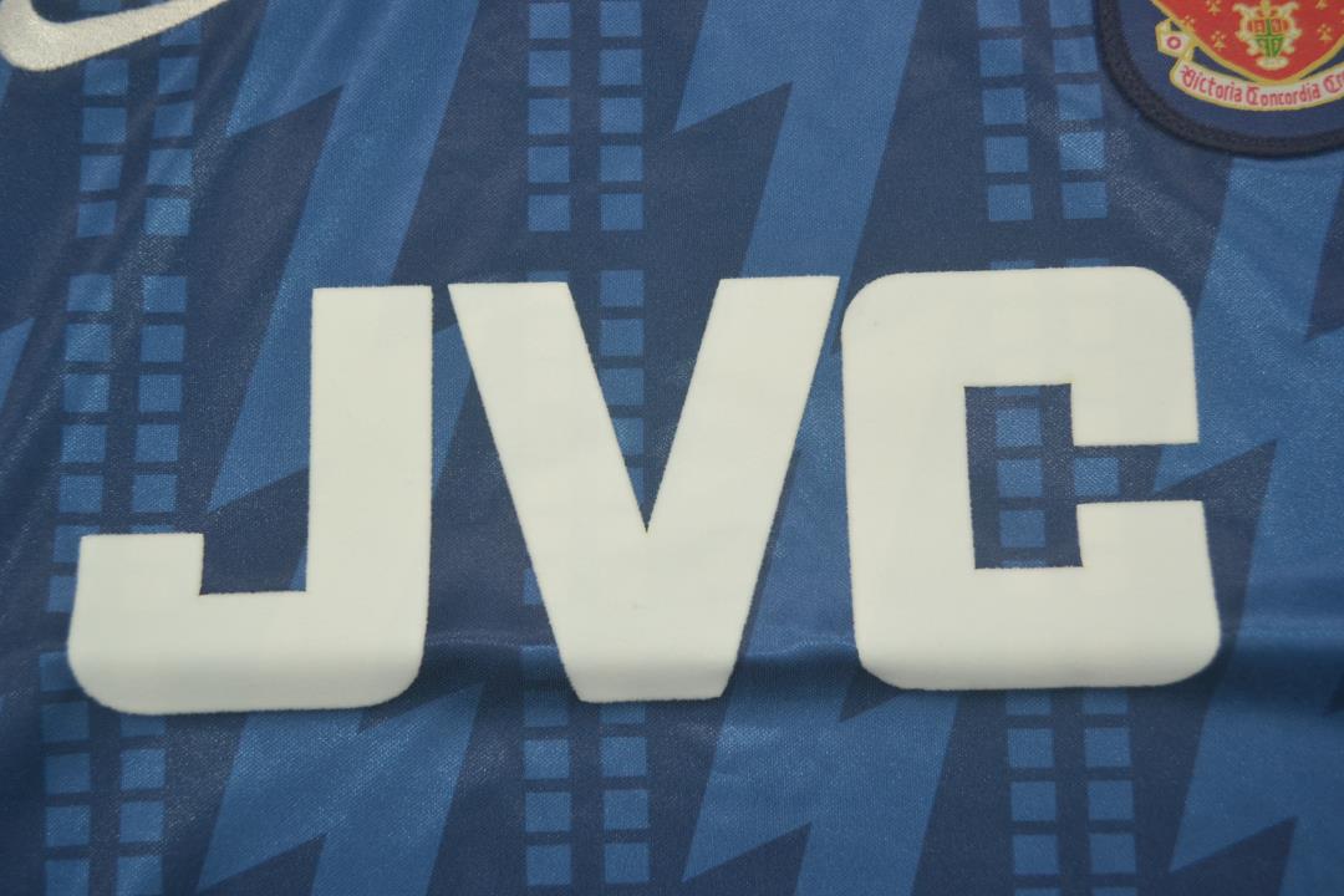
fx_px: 1792
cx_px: 672
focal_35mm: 48
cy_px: 448
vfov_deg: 28.1
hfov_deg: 41.1
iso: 200
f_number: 4.8
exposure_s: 1/100
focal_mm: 32
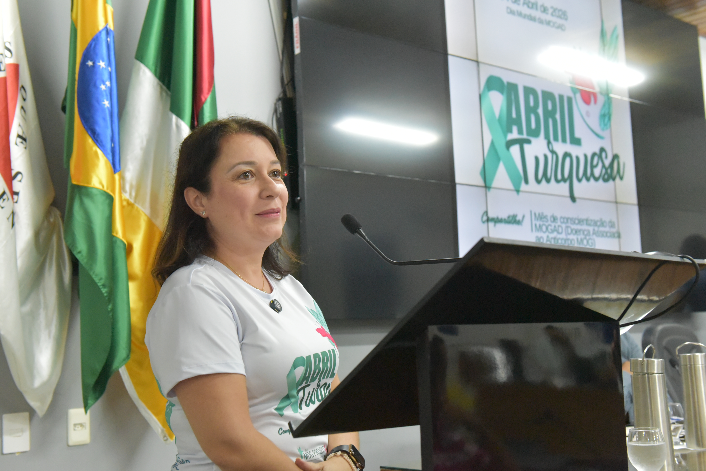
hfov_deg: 41.1
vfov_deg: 28.1
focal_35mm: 48
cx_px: 353
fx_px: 941
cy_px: 236
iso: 12800
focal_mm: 48
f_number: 6.3
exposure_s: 1/160
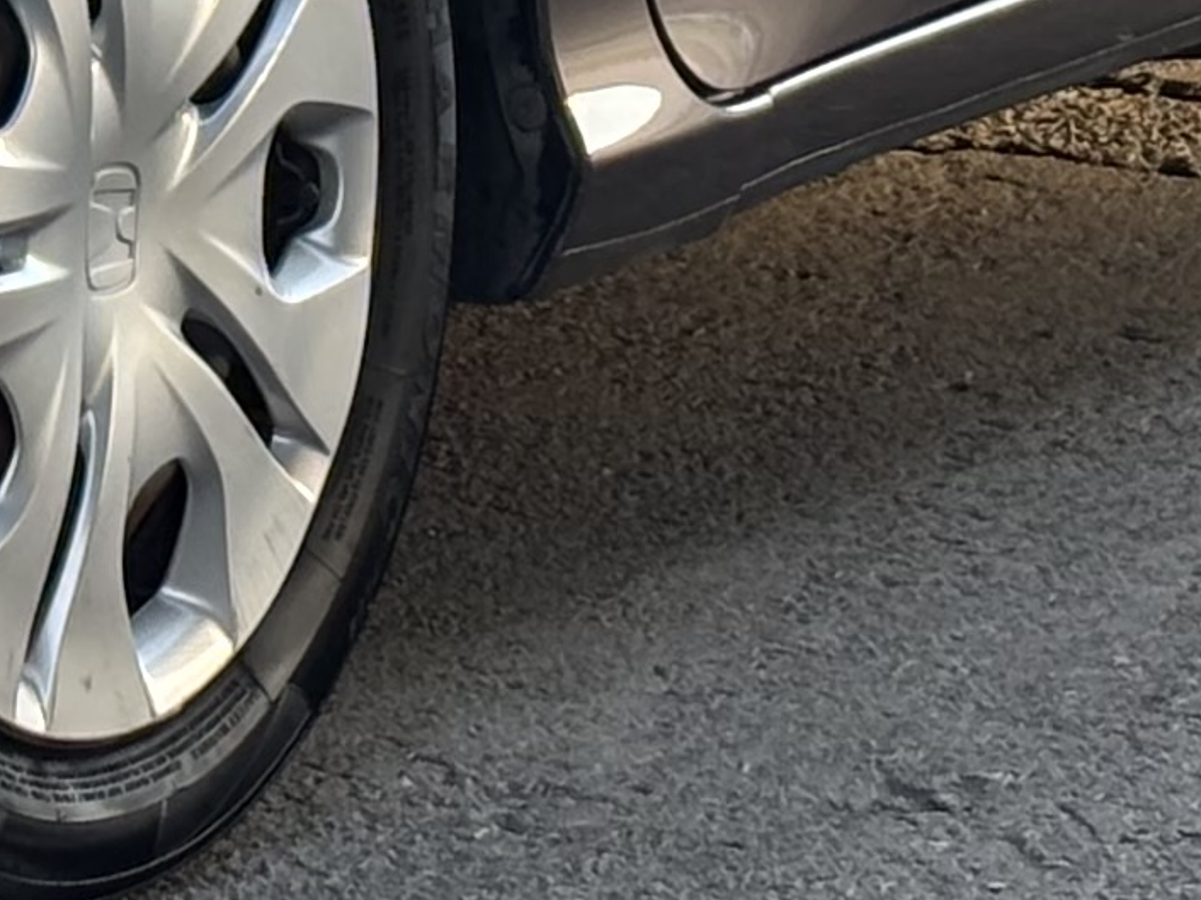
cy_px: -985
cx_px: -417
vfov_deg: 4.9
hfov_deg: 6.6
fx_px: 10301
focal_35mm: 297
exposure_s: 1/387
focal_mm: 5.96
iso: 32
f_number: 1.6
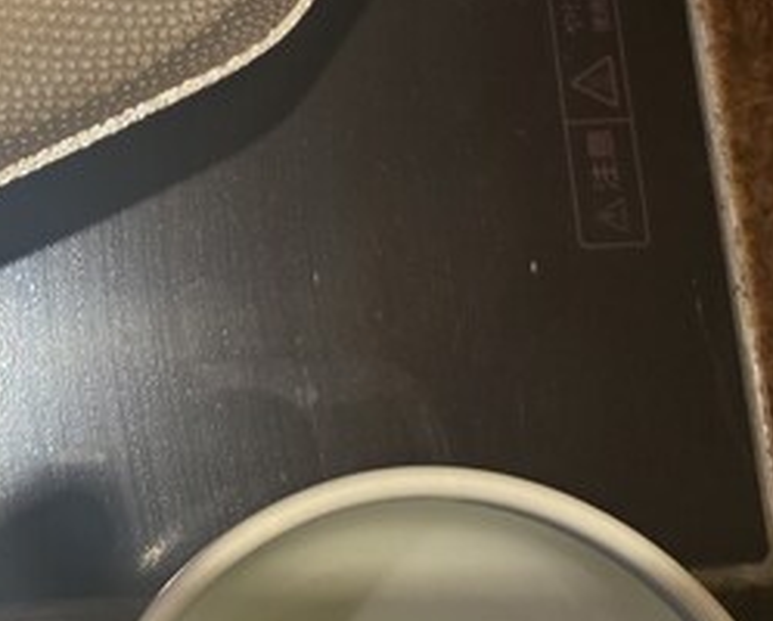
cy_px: -312
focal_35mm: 81
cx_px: 189
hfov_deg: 23.3
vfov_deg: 17.1
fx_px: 1856
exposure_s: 1/100
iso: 250
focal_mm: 6.3
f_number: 1.7
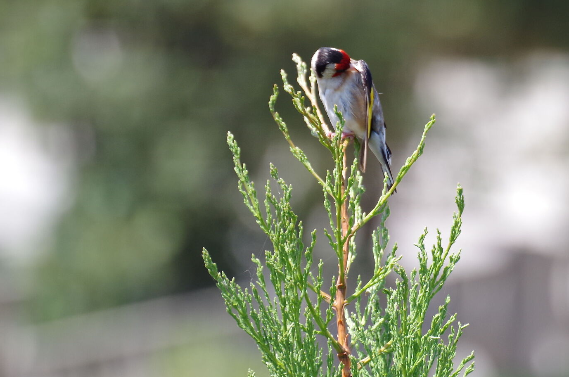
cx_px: 433
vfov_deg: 1.7
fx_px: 12367
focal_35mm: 784
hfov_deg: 2.6
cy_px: 103
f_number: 6.3
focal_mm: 300
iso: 200
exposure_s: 1/400
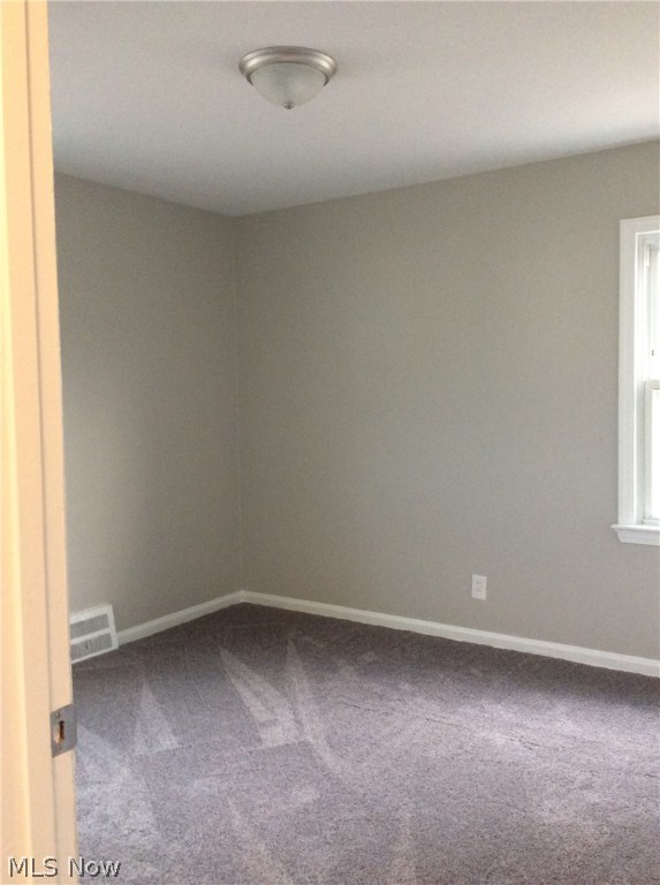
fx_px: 816
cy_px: 442
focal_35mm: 32
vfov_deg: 56.9
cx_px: 330
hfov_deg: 44.0
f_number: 2.4
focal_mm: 3.3
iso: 160
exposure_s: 1/24
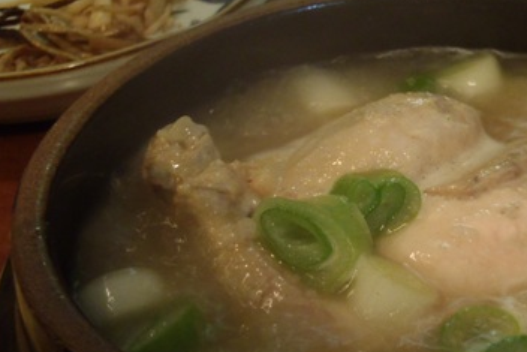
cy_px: 159
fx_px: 1025
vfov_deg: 19.5
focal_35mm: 70
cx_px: 466
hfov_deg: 27.9
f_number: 4.7
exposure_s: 1/4
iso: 320
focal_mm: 6.64
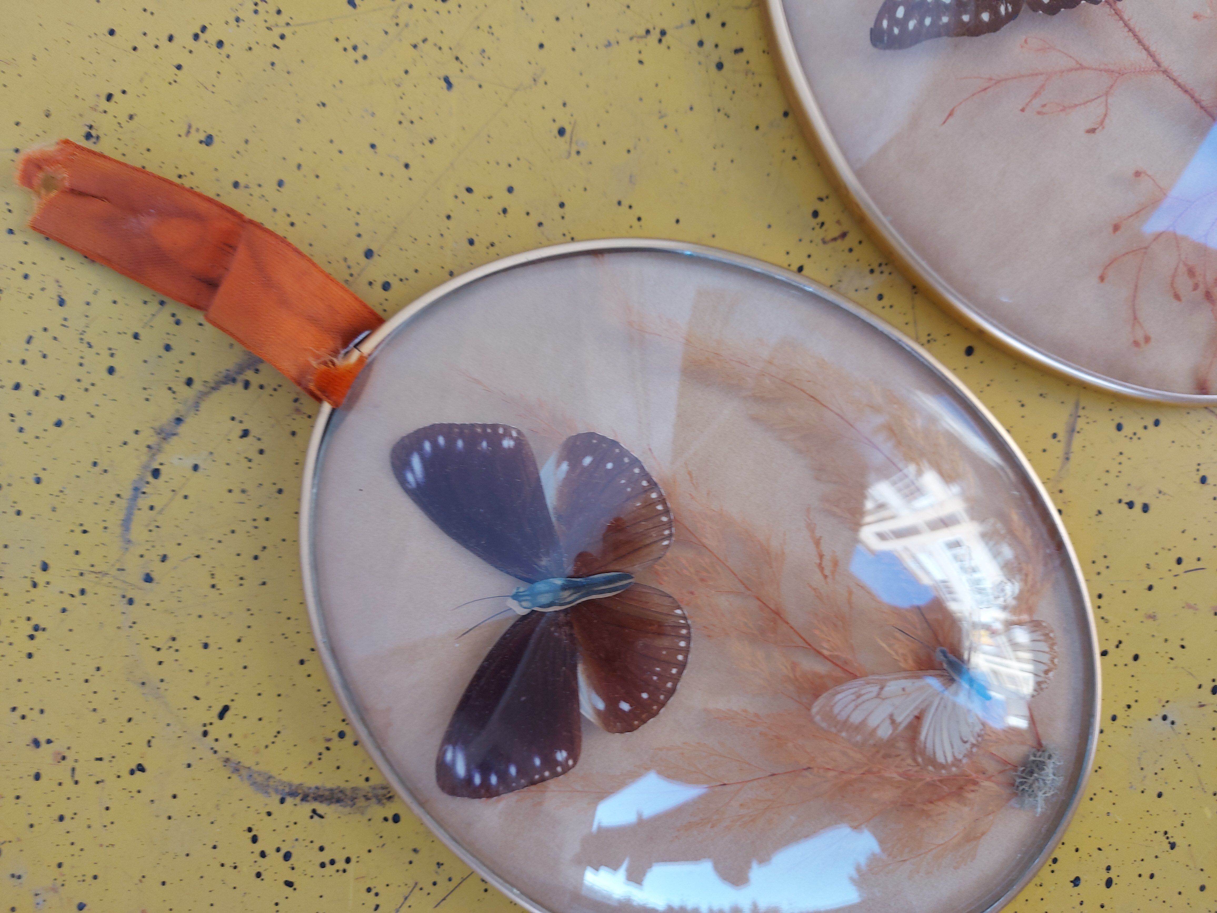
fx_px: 844
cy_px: 456
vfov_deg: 56.8
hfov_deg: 71.6
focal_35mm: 24
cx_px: 608
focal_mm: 5.23
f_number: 1.8
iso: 50
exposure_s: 1/100
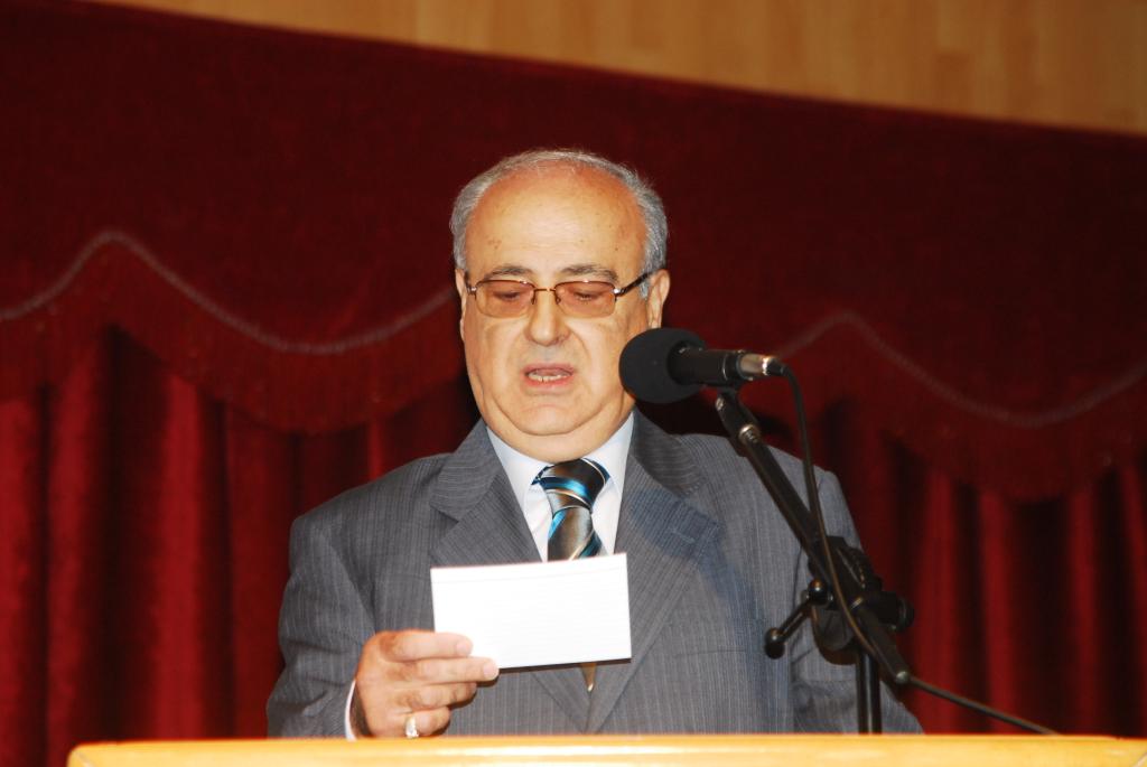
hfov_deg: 13.0
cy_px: 384
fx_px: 5023
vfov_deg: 8.7
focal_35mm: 158
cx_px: 574
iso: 500
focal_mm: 105
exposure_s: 1/60
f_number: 4.5
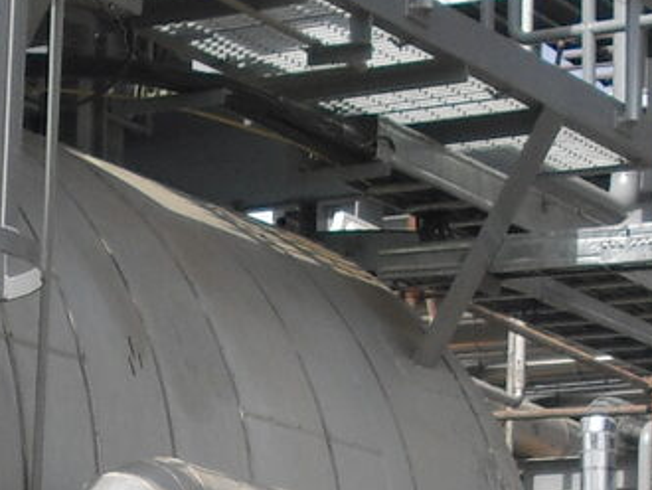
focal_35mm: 184
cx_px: 77
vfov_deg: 8.0
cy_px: 682
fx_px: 3468
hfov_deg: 10.7
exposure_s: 1/250
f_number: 5.6
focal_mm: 6.2
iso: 64
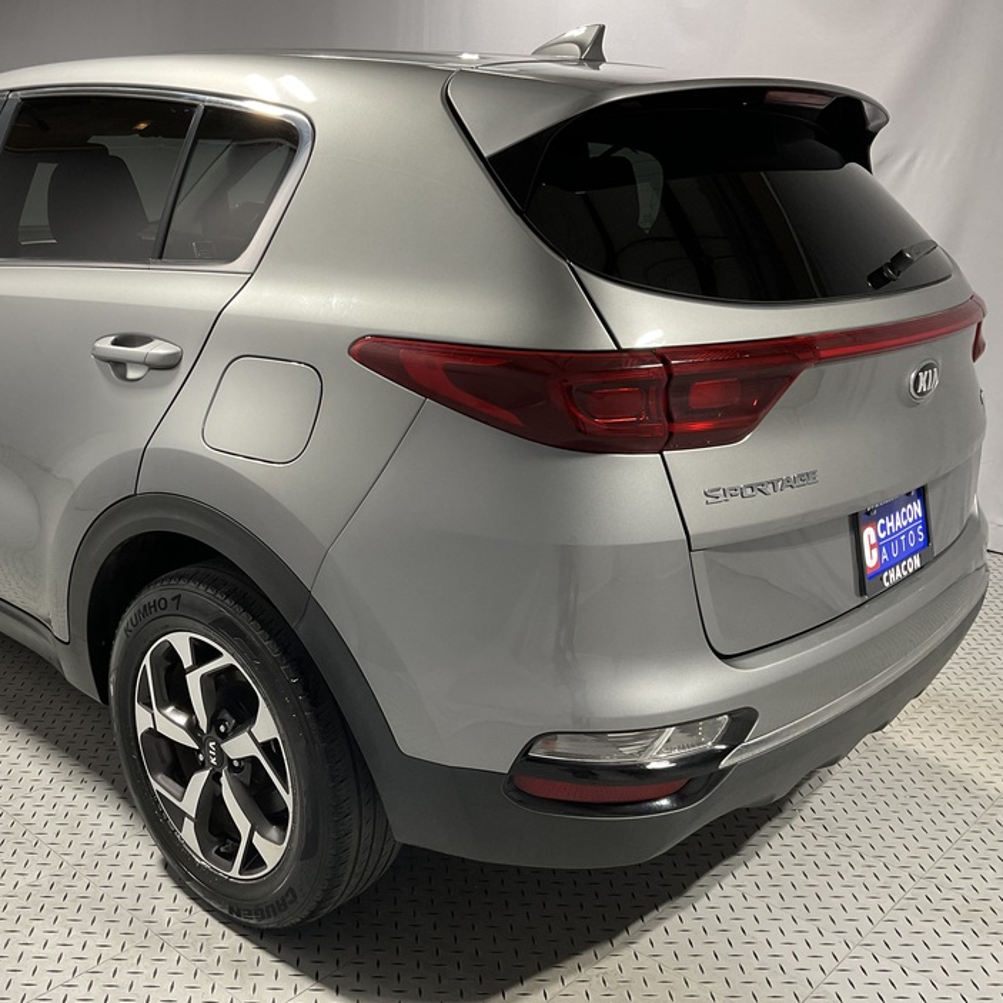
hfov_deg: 46.5
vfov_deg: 47.2
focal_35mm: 35
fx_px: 1147
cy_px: 497
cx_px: 340
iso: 50
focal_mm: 3
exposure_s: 1/50
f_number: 1.8
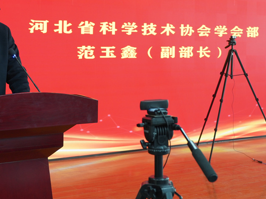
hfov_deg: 27.0
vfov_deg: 20.2
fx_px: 553
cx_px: 104
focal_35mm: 72
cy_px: 34
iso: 640
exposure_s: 1/40
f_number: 5.6
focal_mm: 40
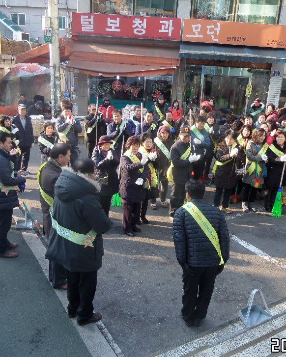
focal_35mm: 33
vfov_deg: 54.2
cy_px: 184
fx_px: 349
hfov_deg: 44.5
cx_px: 152
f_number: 3.2
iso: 80
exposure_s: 1/90
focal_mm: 4
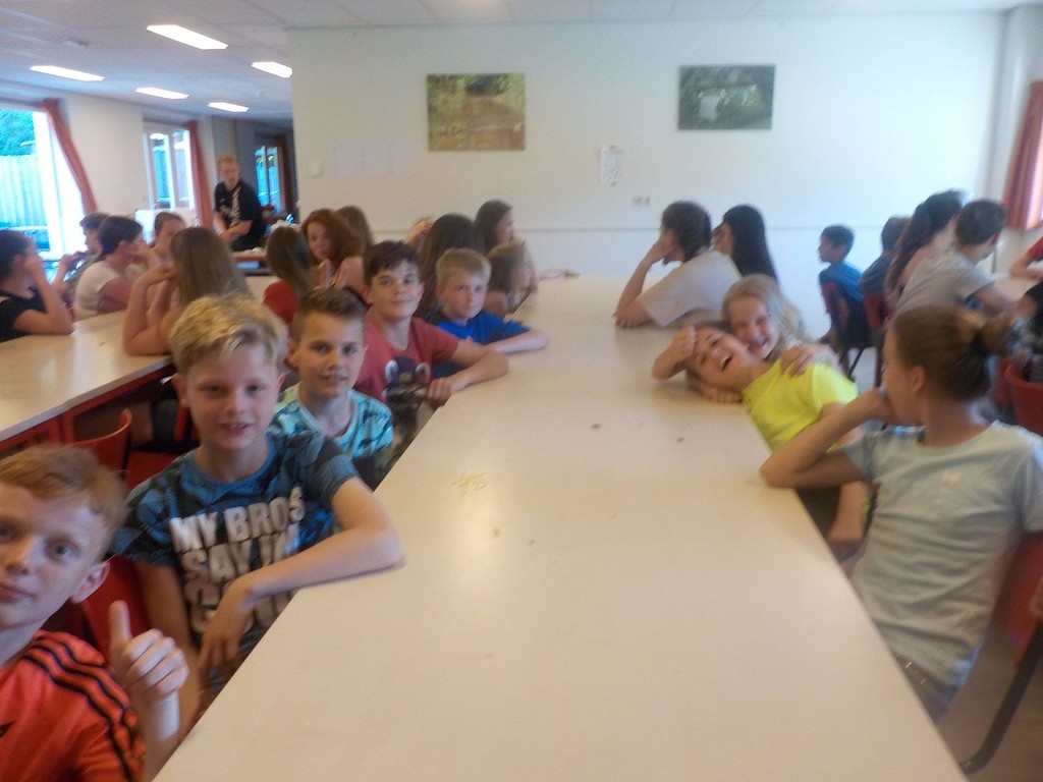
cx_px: 522
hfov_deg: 60.0
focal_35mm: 30
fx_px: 904
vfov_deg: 46.8
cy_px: 391
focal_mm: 4.1
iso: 280
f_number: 3.3
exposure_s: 1/30
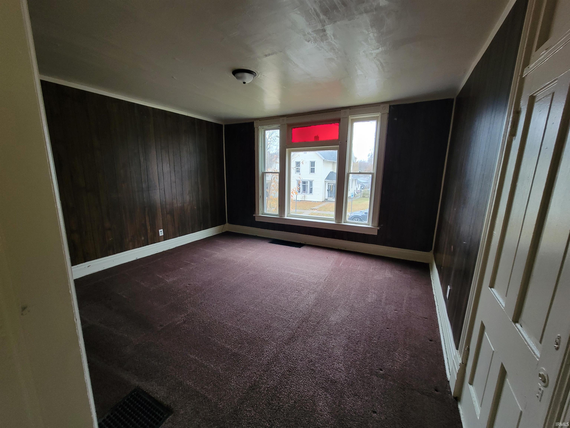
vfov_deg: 89.9
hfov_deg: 106.2
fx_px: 214
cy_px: 214
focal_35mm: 13
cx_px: 285
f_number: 2.2
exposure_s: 1/30
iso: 320
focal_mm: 2.2
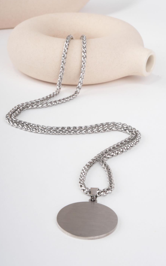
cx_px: 88
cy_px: 132
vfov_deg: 29.8
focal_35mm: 69
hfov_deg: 18.9
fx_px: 499
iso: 400
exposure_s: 1/160
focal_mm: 44.7
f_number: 22
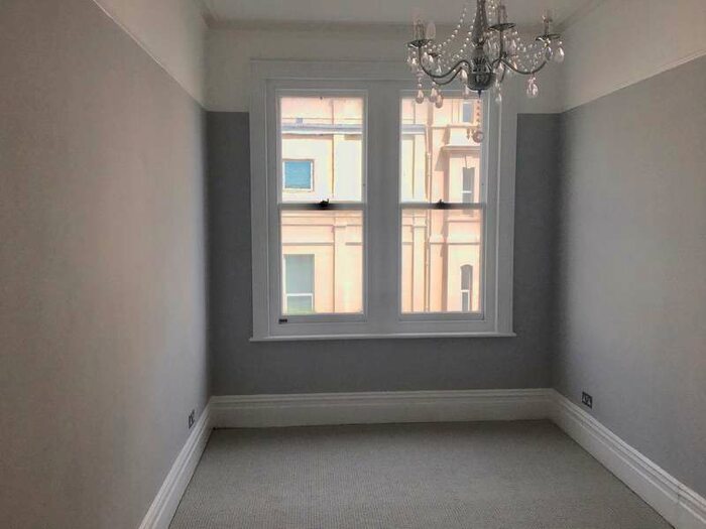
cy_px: 264
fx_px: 591
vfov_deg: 48.2
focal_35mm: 29
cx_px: 353
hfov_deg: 61.7
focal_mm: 4.15
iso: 25
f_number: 2.2
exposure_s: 1/874
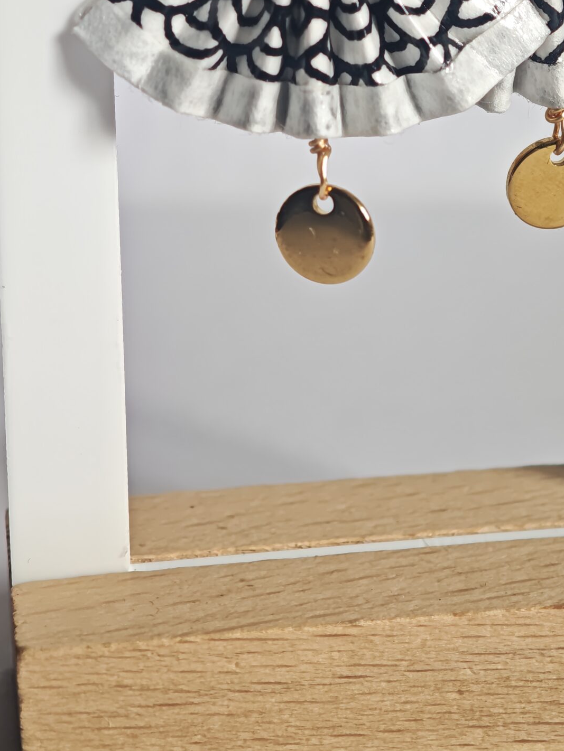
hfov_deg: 11.7
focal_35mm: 126
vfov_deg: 15.5
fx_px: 2736
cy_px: 79
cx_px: 404
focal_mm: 11.5
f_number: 1.8
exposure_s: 1/100
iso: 100
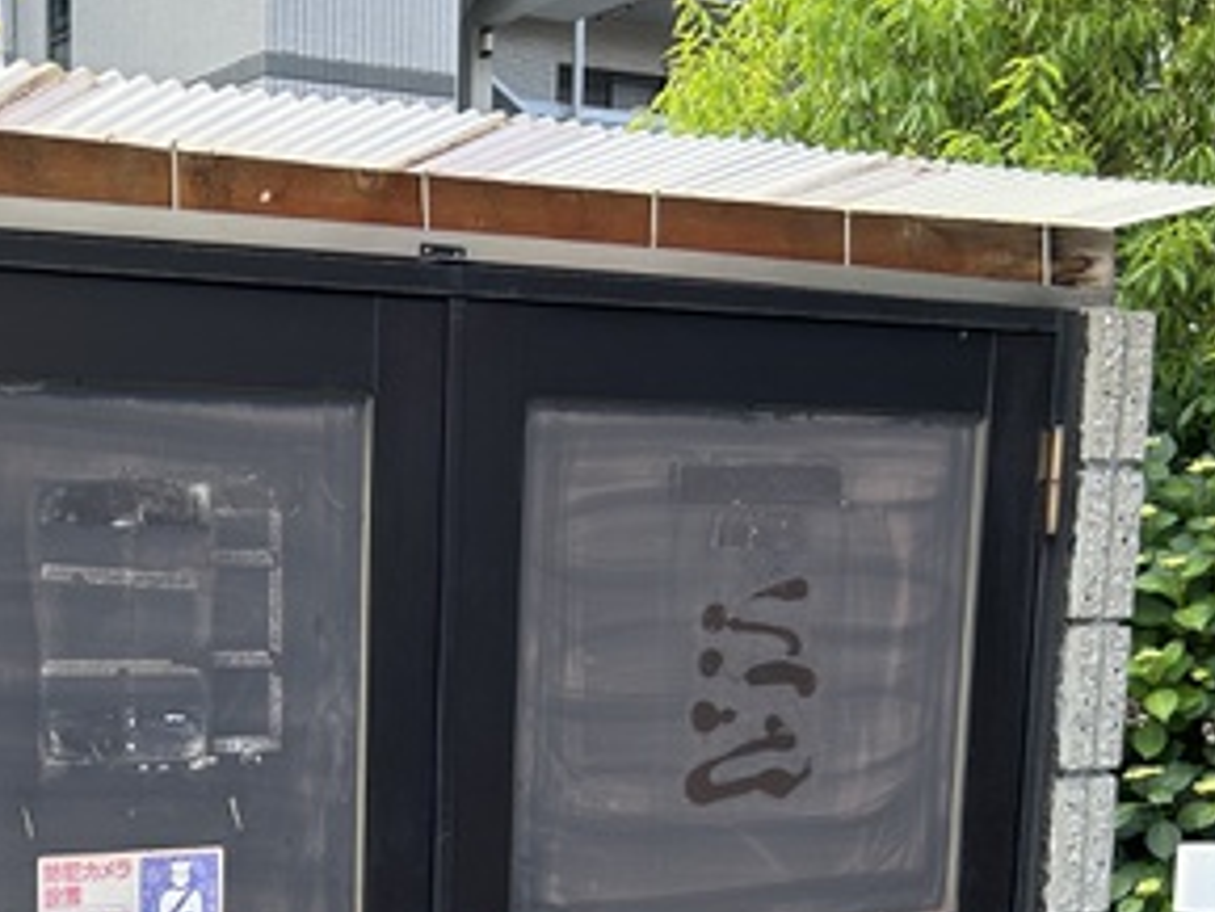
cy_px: 998
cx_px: 160
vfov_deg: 22.1
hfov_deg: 29.6
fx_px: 2212
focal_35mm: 63
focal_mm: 5.7
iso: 50
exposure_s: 1/328
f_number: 1.5
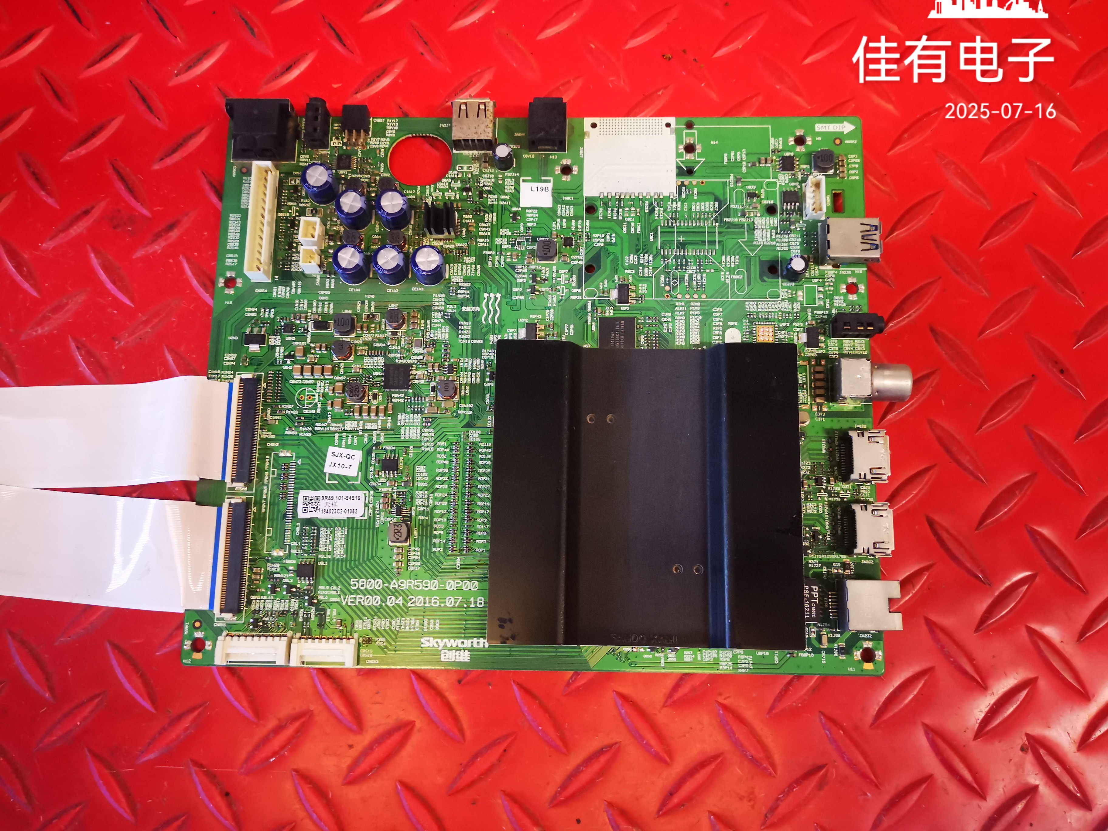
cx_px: 554
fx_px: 960
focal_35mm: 30
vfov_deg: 46.8
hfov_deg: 60.0
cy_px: 416
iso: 1000
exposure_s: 1/25
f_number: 1.8
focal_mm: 5.58
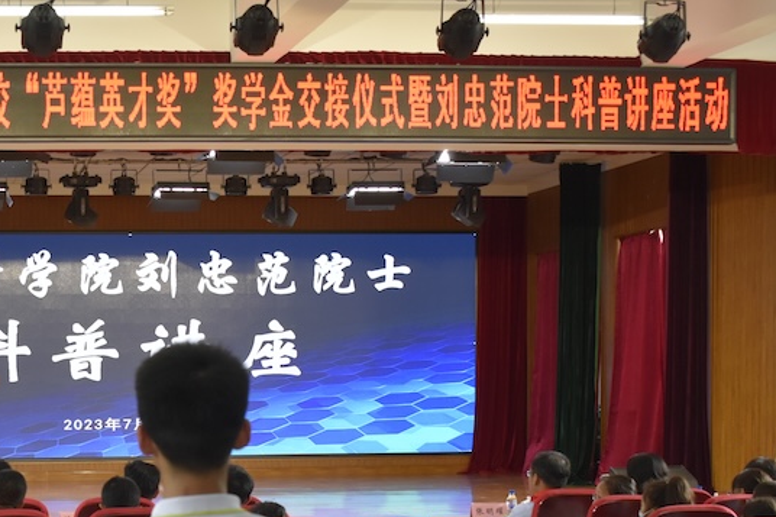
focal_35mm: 86
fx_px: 1853
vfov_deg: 15.6
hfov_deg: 23.2
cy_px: 493
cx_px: 109
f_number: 4.2
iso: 800
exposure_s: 1/60
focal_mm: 30
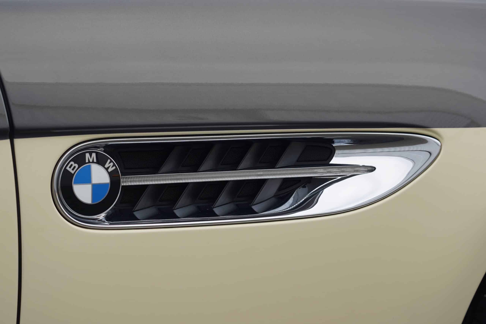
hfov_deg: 17.8
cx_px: 243
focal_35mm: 115
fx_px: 1552
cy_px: 162
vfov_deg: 11.9
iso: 100
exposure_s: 1/160
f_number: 4.5
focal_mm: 77
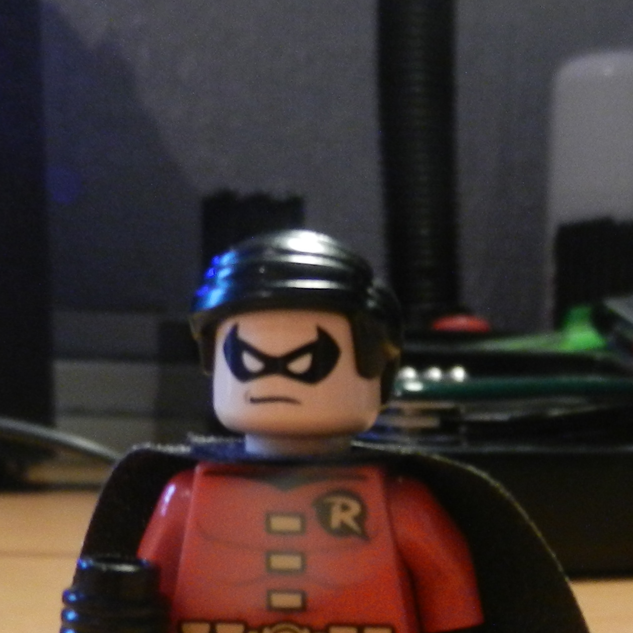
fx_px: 1448
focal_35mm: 70
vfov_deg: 23.8
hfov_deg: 23.8
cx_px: 598
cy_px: 604
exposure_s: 1/13
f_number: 3.5
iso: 400
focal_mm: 4.5
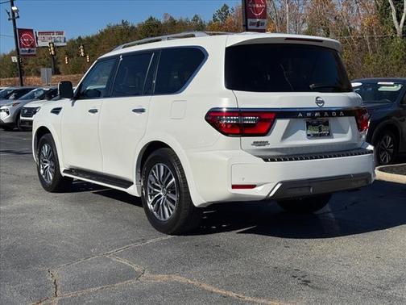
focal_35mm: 48
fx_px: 563
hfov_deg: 39.7
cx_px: 203
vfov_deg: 30.3
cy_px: 152
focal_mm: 6.76
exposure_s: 1/15385
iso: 80
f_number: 1.78
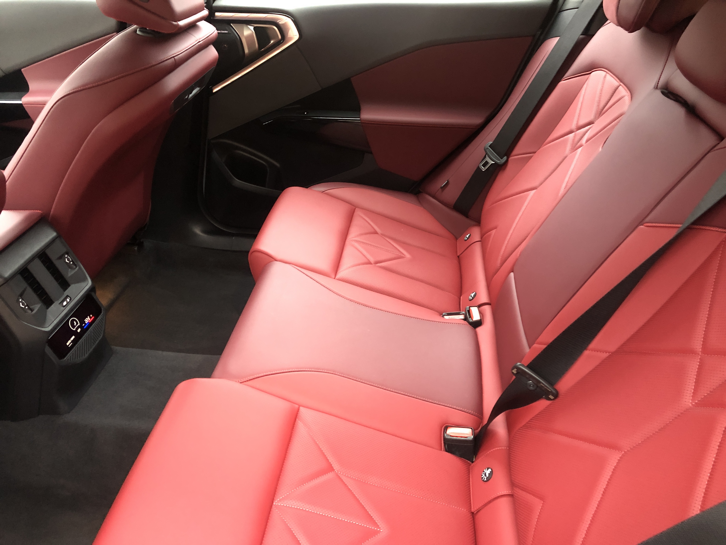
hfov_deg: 63.4
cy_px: 272
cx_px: 363
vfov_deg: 49.7
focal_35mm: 28
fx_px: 587
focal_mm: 4
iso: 100
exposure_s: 1/5
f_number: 1.8
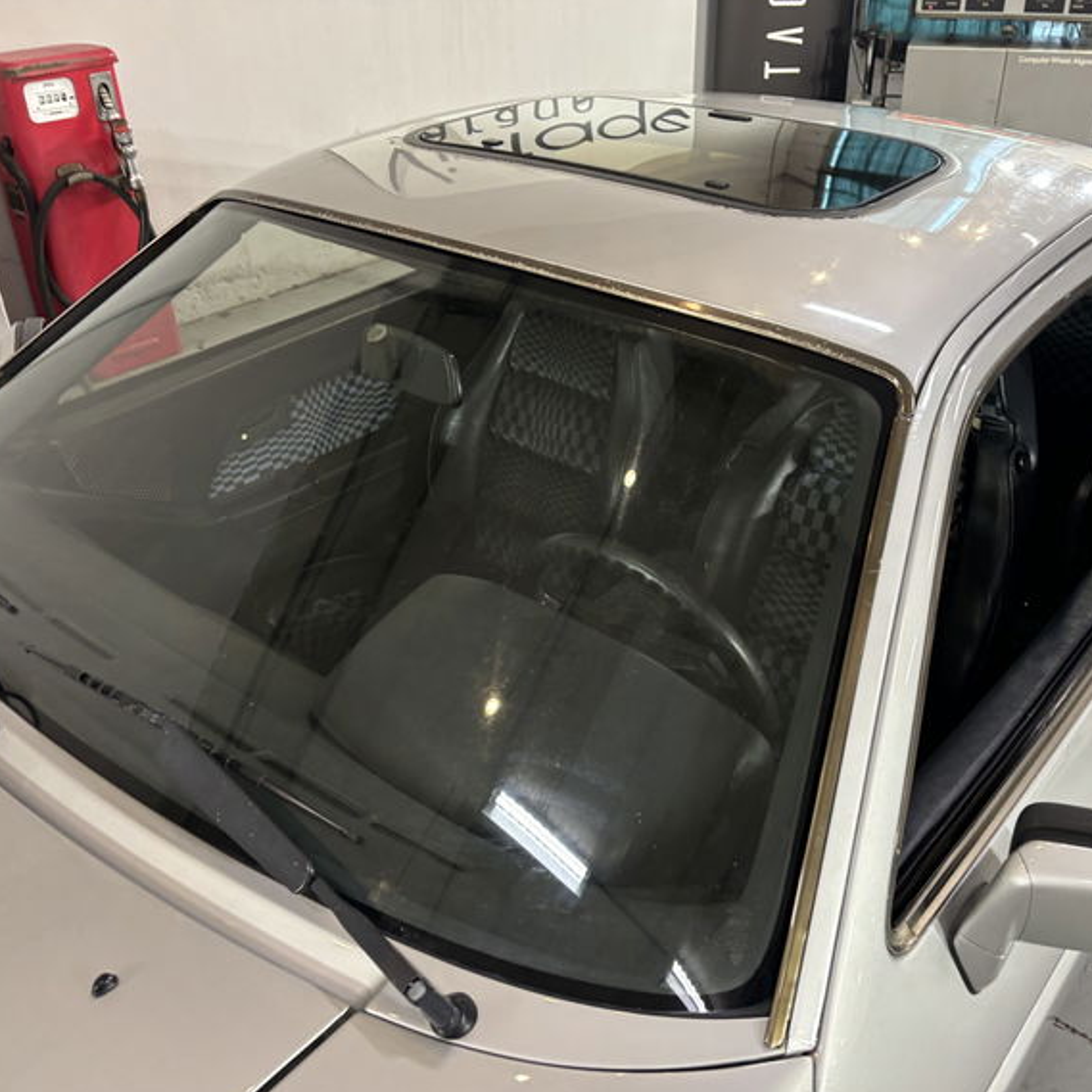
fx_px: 1106
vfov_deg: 52.5
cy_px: 547
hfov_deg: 52.3
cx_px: 626
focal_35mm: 31
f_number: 1.6
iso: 250
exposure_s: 1/50
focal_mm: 5.96
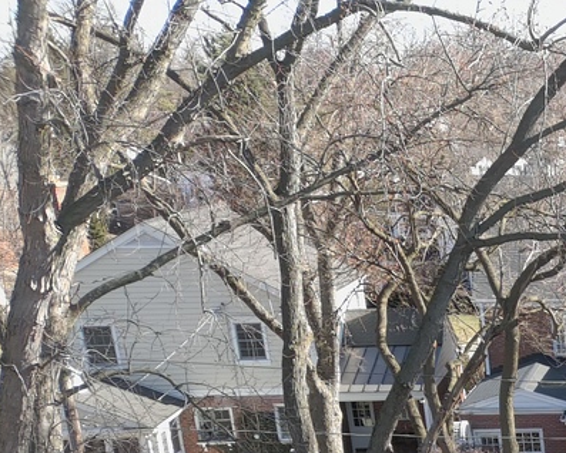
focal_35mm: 92
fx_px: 1542
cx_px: 997
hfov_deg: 17.3
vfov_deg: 15.4
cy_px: 695
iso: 100
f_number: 1.8
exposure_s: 1/240
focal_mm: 4.74
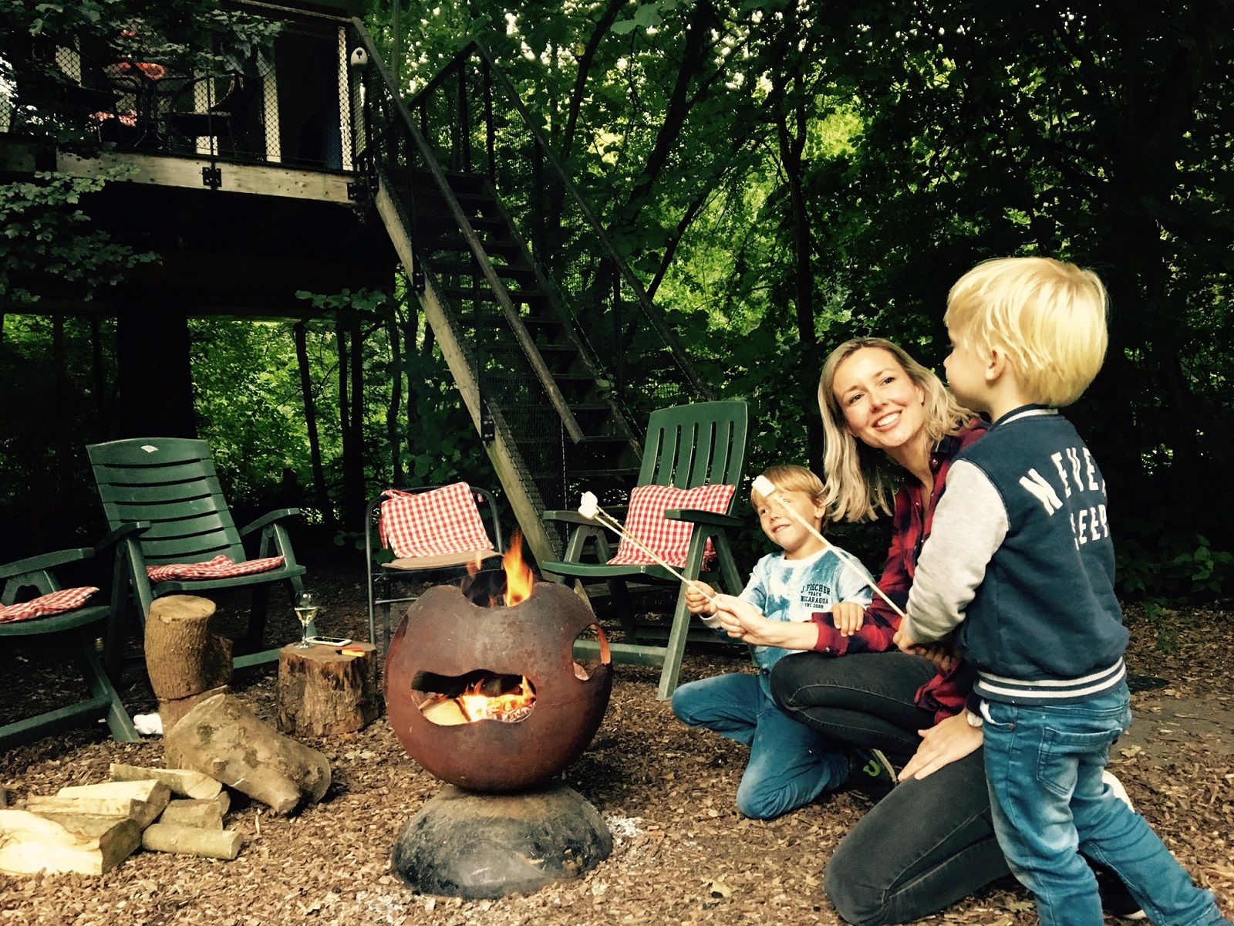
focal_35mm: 29
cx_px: 617
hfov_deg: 61.7
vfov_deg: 48.2
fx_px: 1034
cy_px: 463
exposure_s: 1/25
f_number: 2.2
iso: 200
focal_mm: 4.15
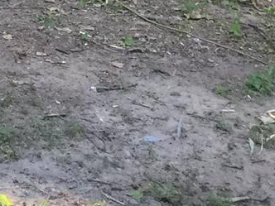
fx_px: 1422
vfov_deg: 7.4
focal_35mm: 179
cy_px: -407
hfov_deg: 10.3
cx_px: -261
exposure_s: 1/15
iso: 32
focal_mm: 4.15
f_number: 2.2
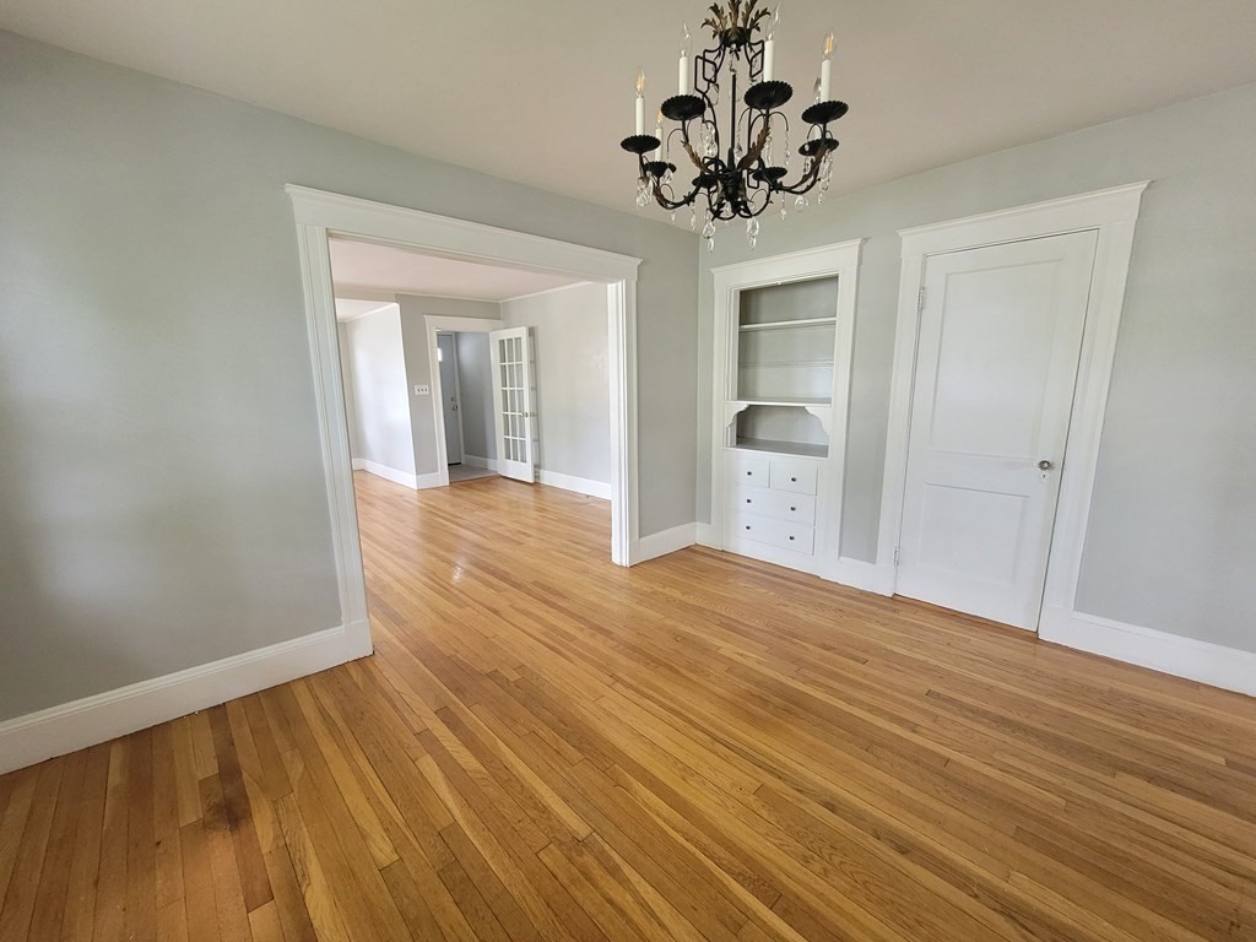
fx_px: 472
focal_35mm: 13
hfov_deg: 106.2
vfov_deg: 89.9
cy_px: 471
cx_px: 628
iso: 400
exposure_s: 1/29
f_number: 2.2
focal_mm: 2.2
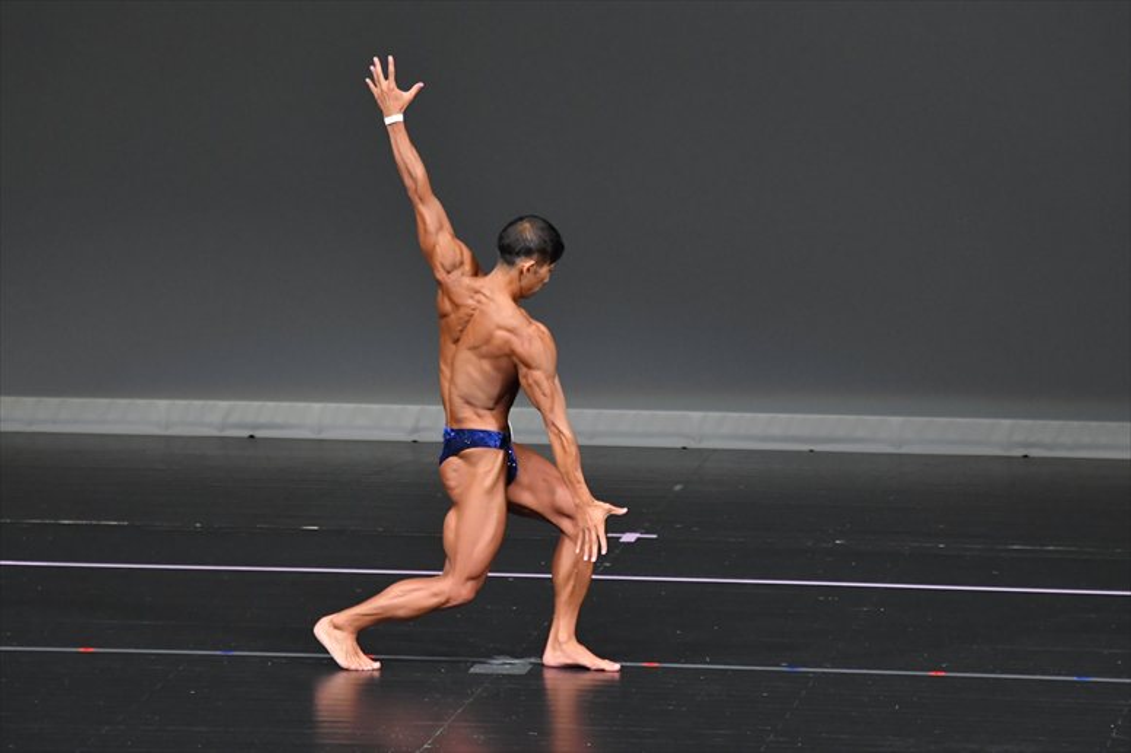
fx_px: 9421
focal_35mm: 300
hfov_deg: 6.9
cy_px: 376
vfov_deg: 4.6
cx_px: 566
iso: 4000
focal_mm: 200
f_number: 5.6
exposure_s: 1/400
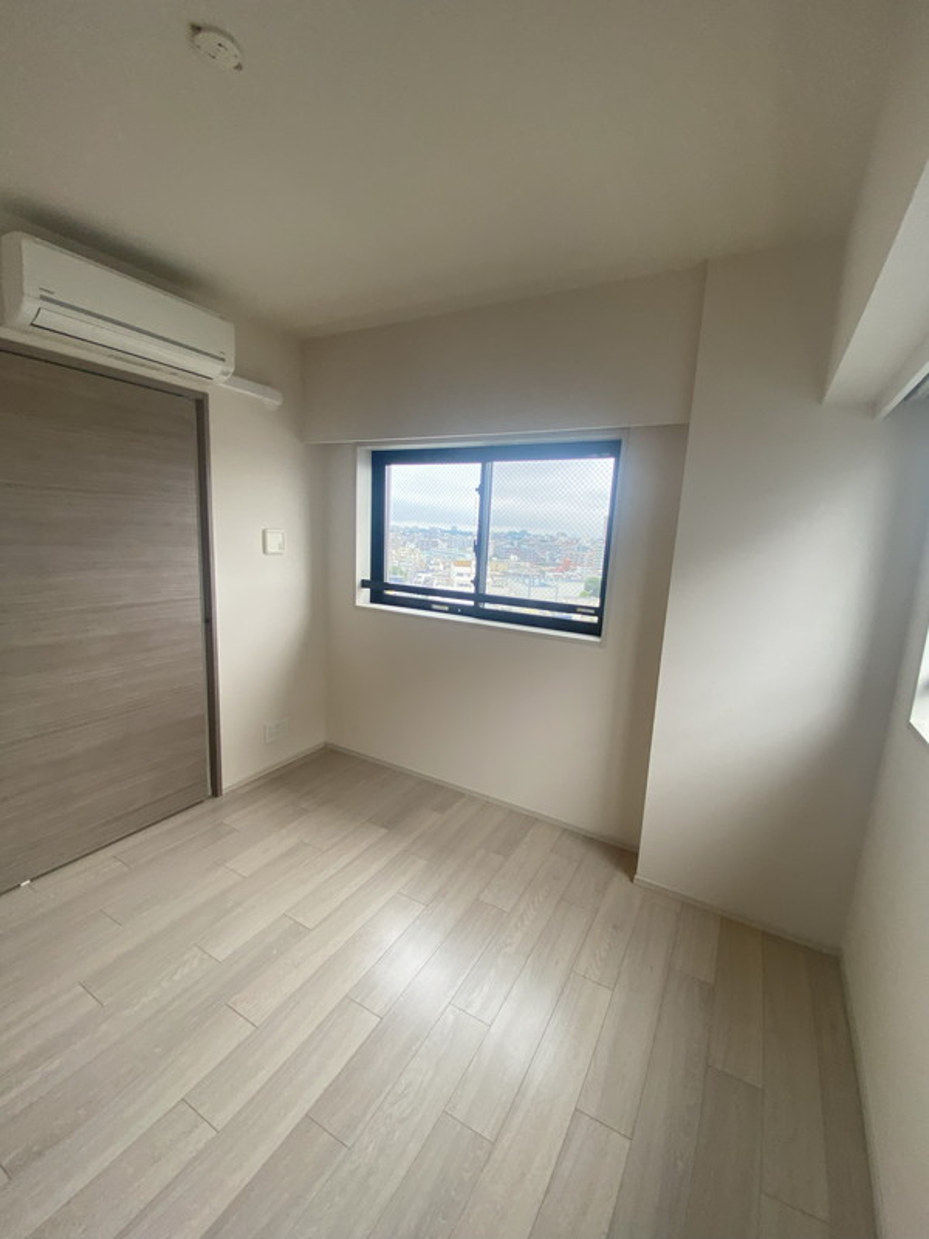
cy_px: 620
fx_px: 465
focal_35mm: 13
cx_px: 464
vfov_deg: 106.2
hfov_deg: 89.9
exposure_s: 1/121
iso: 64
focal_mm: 1.54
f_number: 2.4
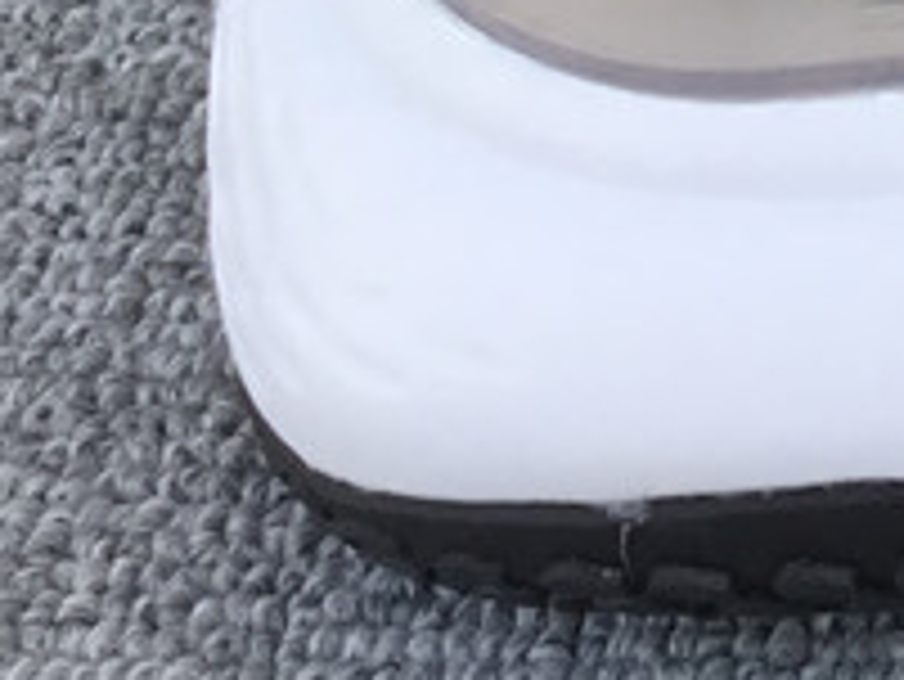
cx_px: 1875
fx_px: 3632
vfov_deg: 9.9
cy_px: -669
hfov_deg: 12.3
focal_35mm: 139
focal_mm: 3.3
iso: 25
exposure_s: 1/114
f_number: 2.4
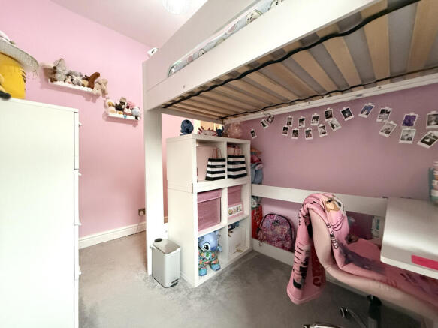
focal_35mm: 14
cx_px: 219
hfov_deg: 102.1
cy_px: 164
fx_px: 177
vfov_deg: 85.7
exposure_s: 1/58
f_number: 2.2
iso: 1000
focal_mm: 2.22
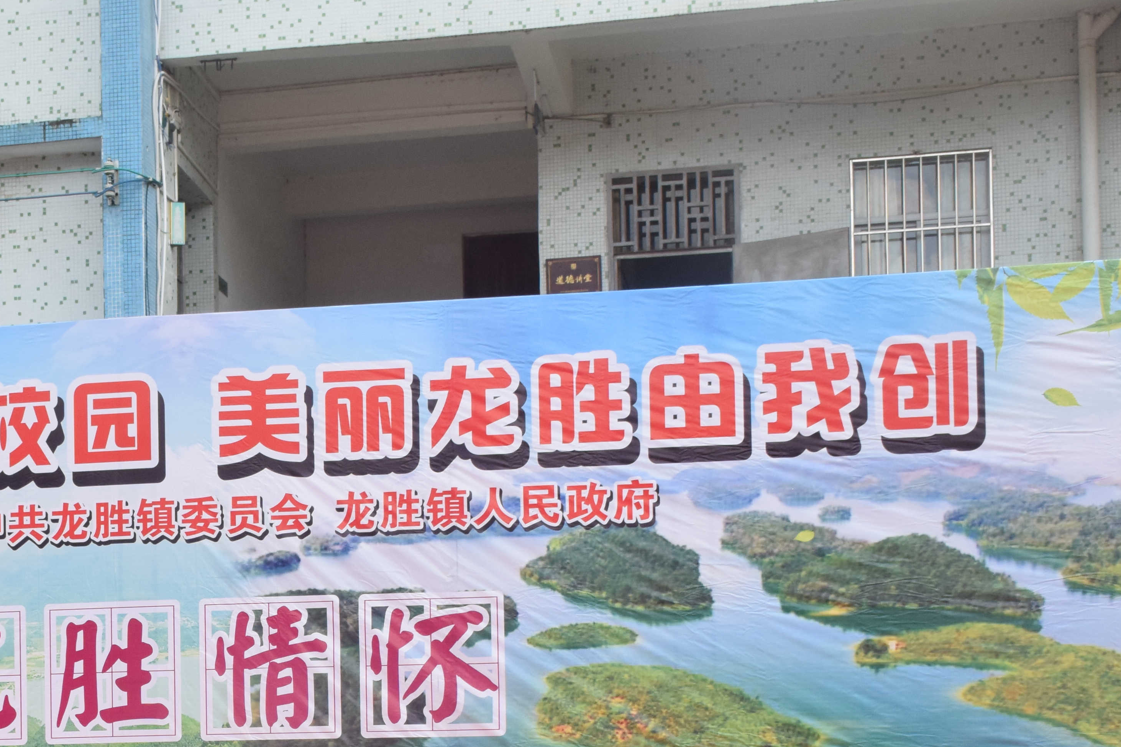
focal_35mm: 80
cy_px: 752
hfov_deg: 25.0
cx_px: 267
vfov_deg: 16.7
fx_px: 2491
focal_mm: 26
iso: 800
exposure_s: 1/500
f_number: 11
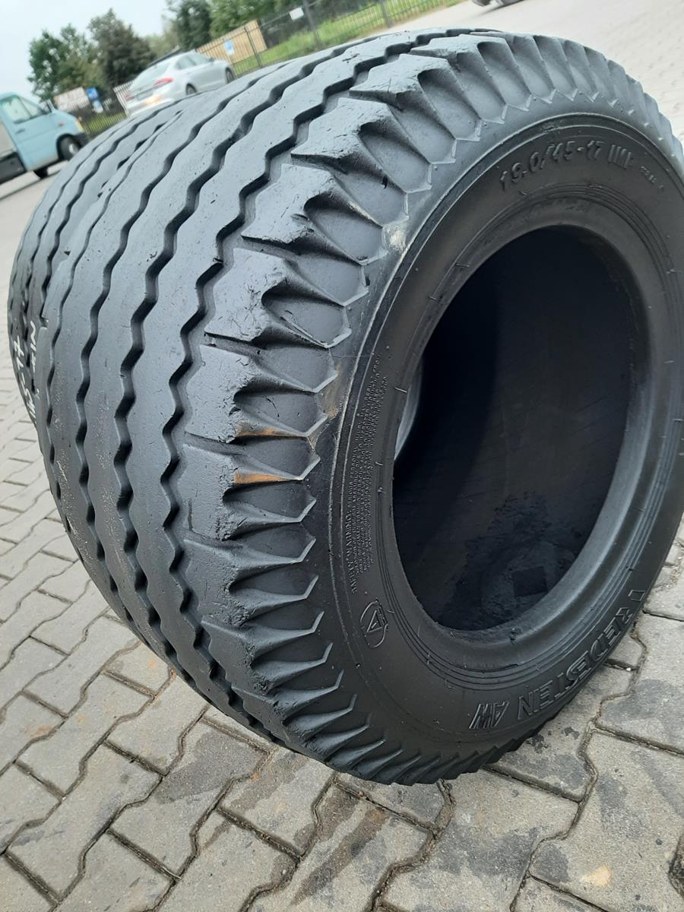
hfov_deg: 53.1
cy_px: 456
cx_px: 342
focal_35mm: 26
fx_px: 685
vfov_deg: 67.3
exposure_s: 1/100
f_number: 1.7
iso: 50
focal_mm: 3.93
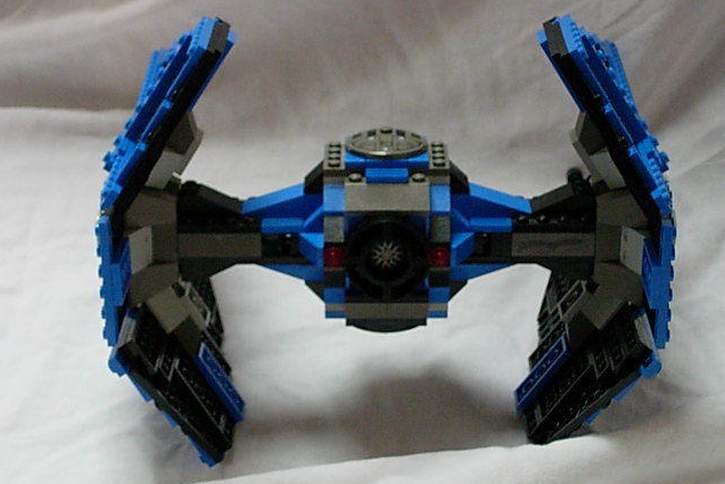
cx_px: 362
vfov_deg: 11.6
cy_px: 259
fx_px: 2377
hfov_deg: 17.3
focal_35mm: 118
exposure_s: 1/65.8
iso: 400
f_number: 4.9
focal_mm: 23.4
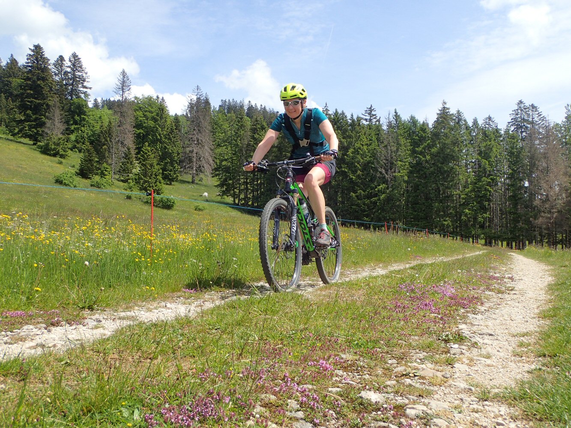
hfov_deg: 49.0
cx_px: 286
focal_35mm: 38
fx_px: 627
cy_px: 214
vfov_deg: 37.7
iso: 100
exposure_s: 1/640
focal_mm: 6.86
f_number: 3.5
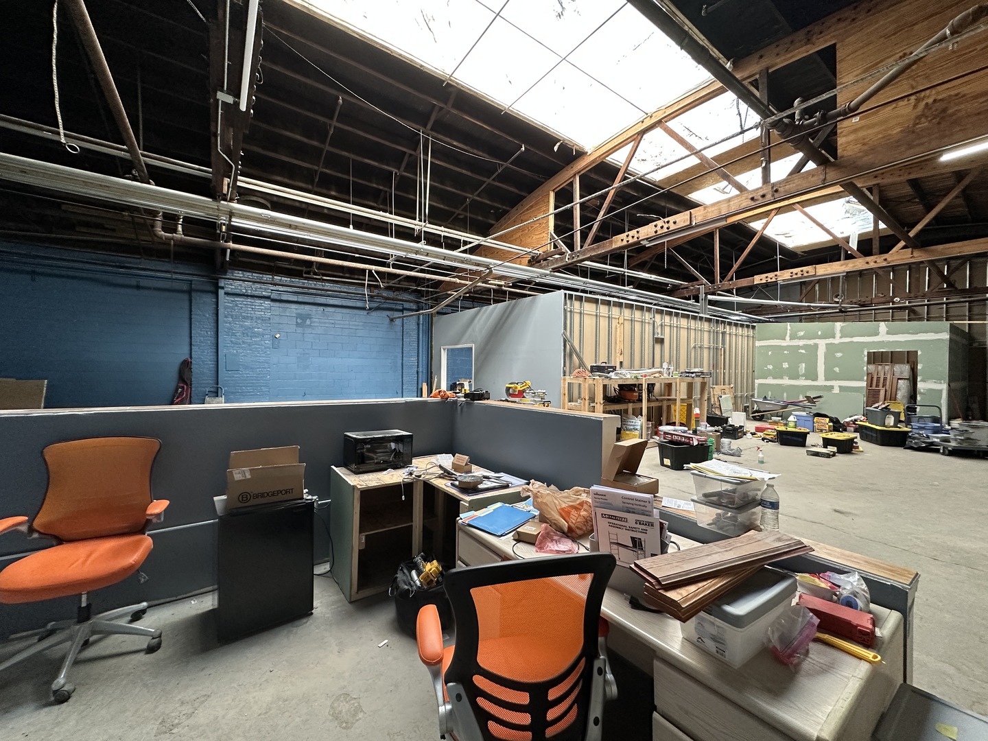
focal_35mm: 14
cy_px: 370
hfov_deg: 102.1
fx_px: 400
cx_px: 494
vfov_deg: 85.7
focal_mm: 2.22
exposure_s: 1/120
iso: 320
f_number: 2.2
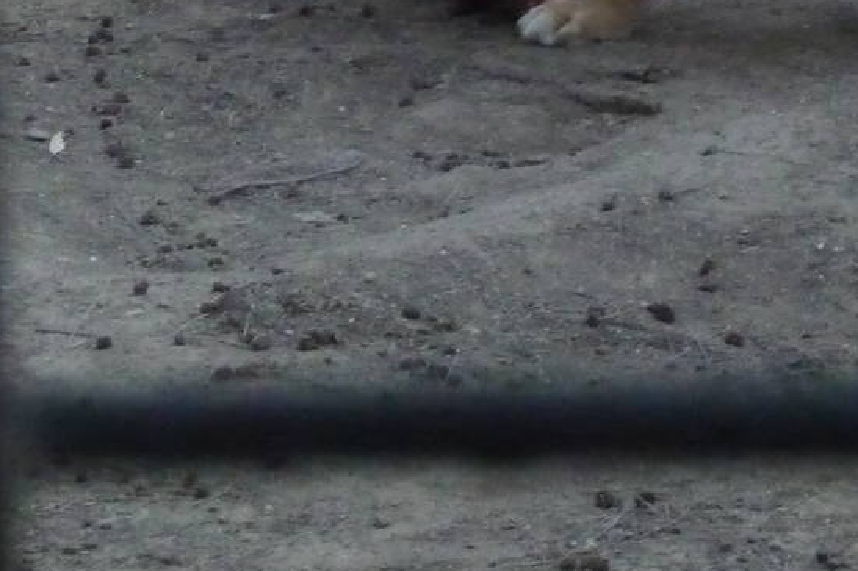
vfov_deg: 4.0
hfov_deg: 6.1
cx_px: 537
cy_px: -258
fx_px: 8100
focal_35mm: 340
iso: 800
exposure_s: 1/160
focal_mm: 19.1
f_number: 4.7
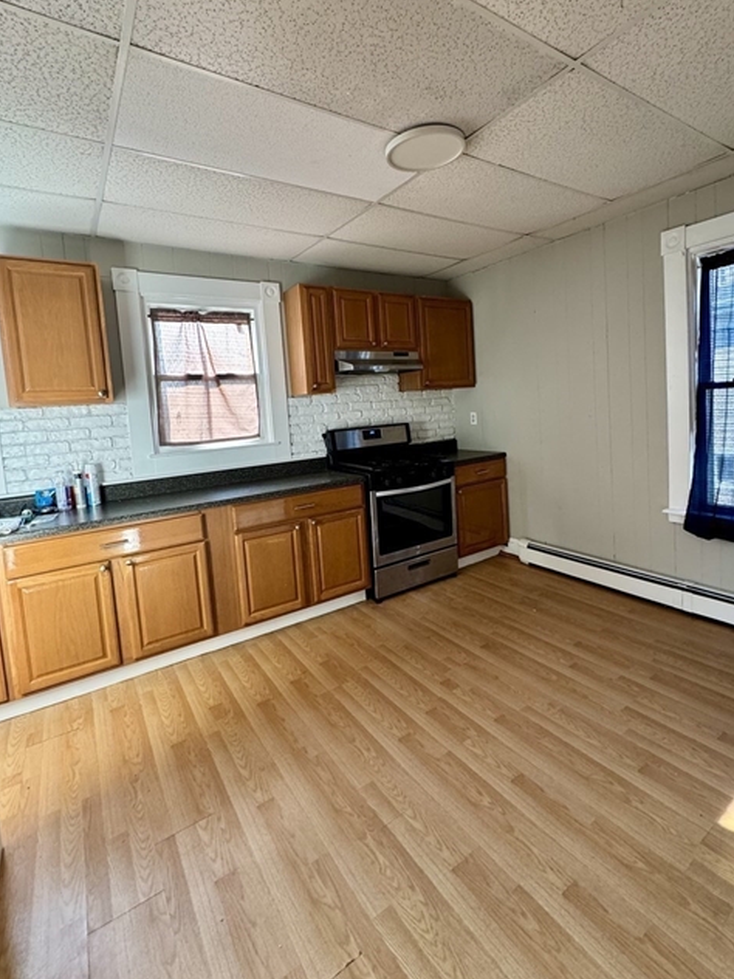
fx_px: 481
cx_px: 400
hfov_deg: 74.6
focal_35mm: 17
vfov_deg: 90.7
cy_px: 441
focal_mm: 2.22
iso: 250
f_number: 2.2
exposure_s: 1/99
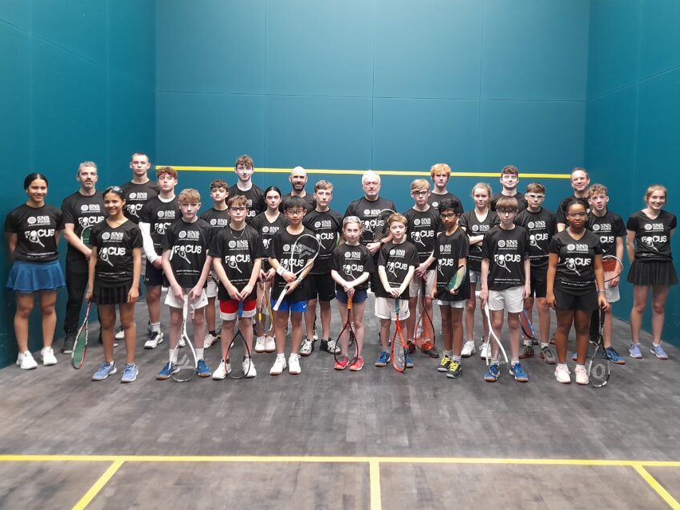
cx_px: 371
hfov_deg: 59.9
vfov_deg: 46.7
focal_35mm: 30
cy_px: 216
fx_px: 589
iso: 320
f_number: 2
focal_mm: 4.6
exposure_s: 1/50
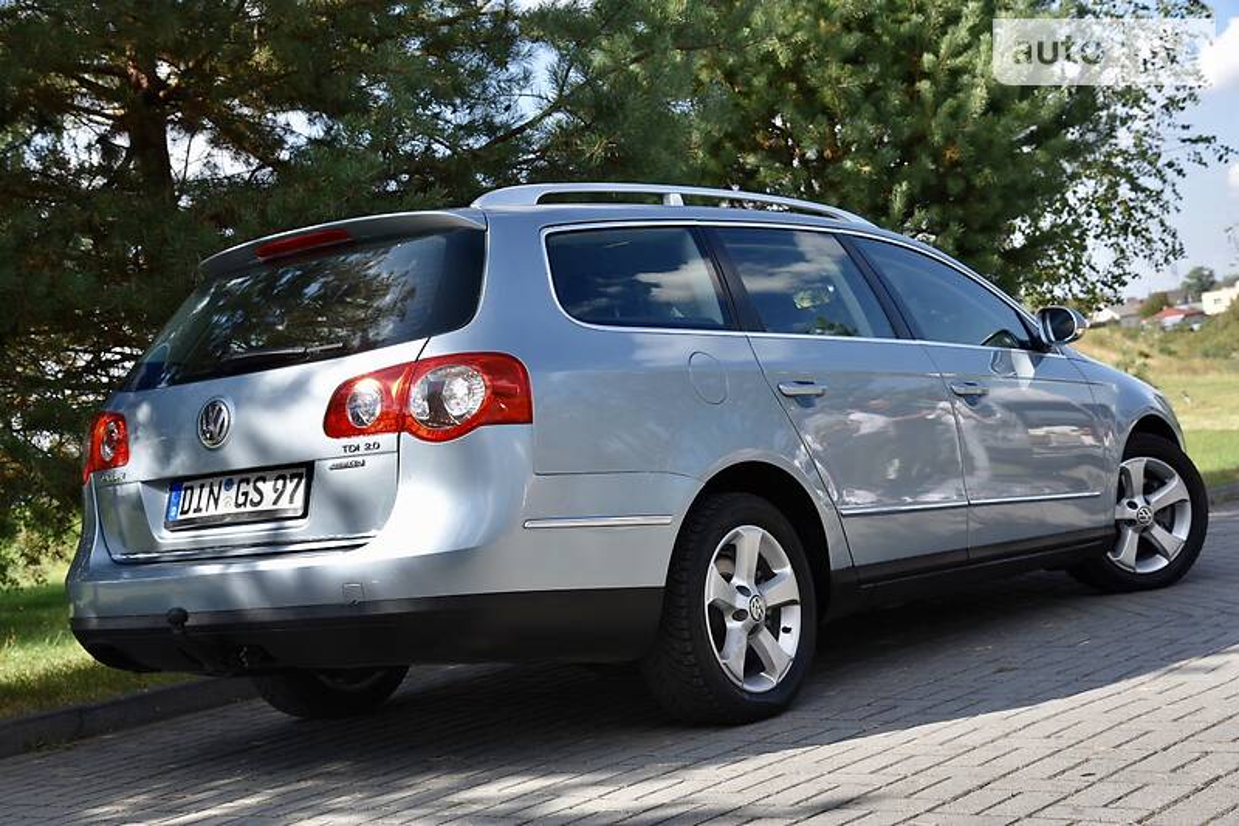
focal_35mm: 50
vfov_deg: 27.0
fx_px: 1720
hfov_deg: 39.6
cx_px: 620
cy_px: 413
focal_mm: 50
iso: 200
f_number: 8
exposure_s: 1/250
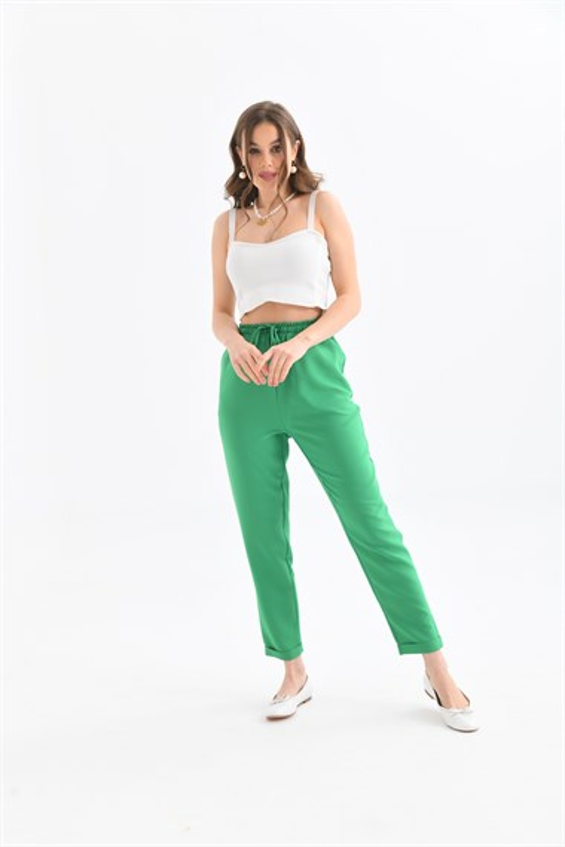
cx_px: 282
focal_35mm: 46
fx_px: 1083
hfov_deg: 29.2
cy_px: 424
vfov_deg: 42.7
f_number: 6.3
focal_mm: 46
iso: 160
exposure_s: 1/125
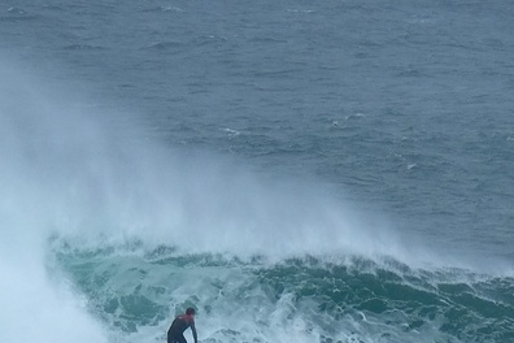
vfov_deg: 1.0
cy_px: 288
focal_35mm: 1394
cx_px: 404
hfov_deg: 1.5
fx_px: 19902
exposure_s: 1/1000
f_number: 7.1
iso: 640
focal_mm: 230
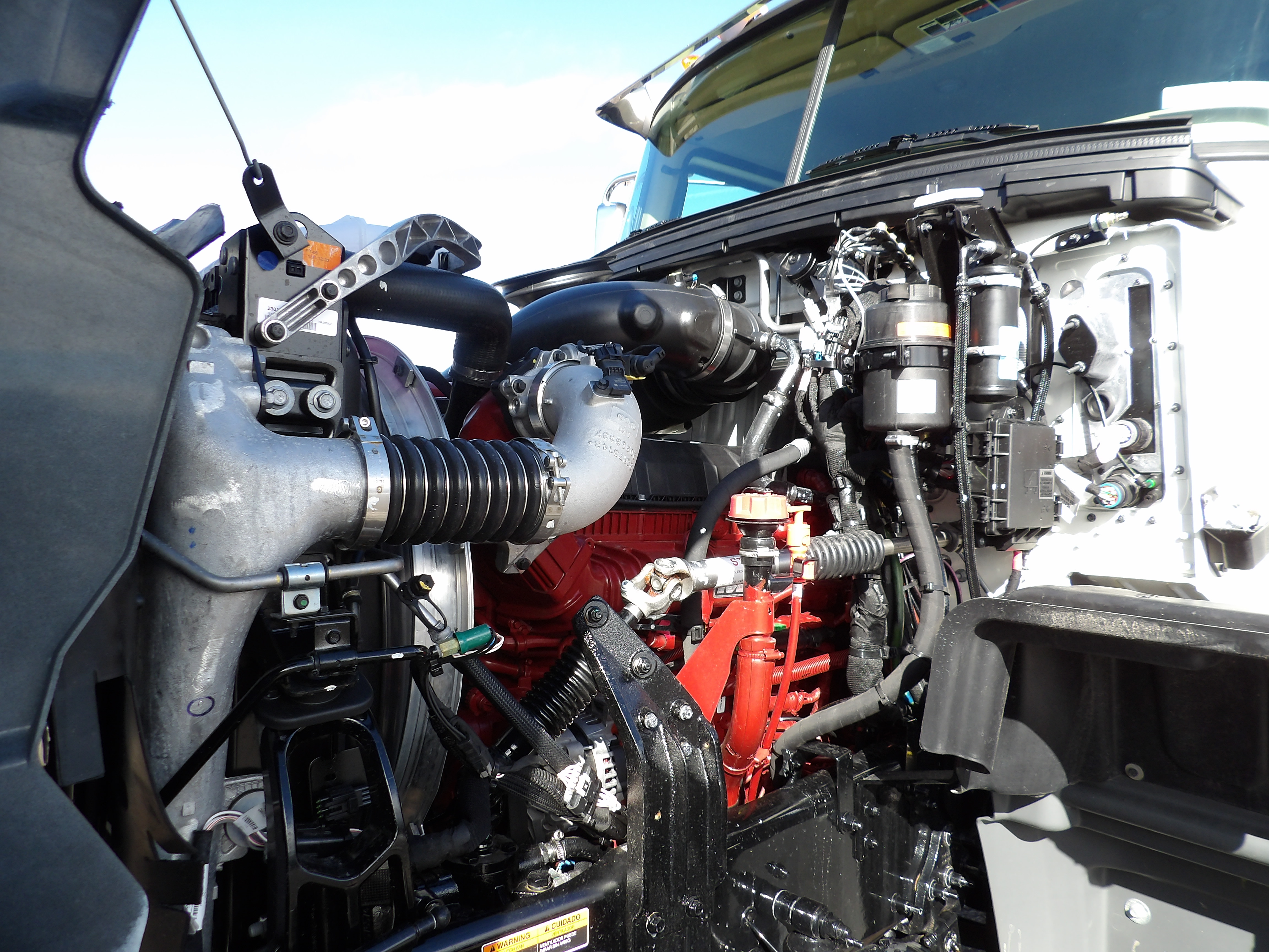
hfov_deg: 71.6
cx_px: 634
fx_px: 880
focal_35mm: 24
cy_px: 476
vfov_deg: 56.8
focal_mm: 4.3
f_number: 3.2
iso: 100
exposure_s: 1/266
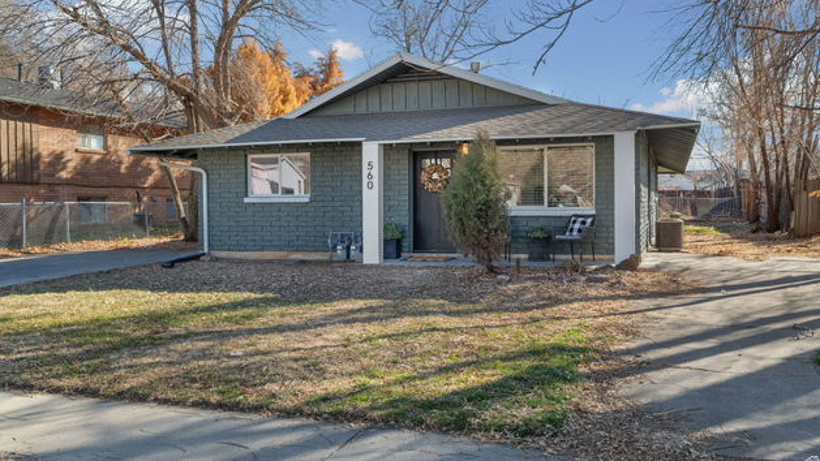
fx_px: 696
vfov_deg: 36.6
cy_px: 197
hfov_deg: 61.0
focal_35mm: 32
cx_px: 408
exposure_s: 1/125
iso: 800
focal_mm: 30
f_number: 8
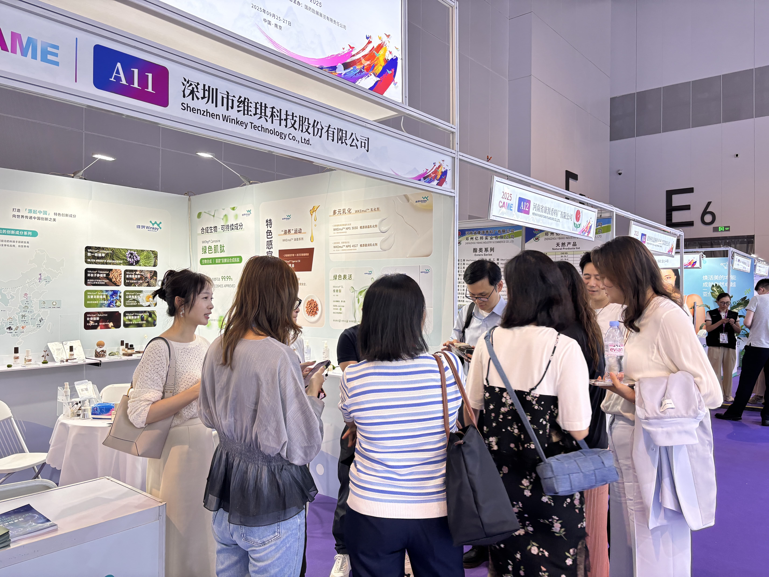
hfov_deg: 67.3
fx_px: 578
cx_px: 384
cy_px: 288
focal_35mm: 26
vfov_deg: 53.1
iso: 80
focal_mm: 5.96
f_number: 1.6
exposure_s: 1/100
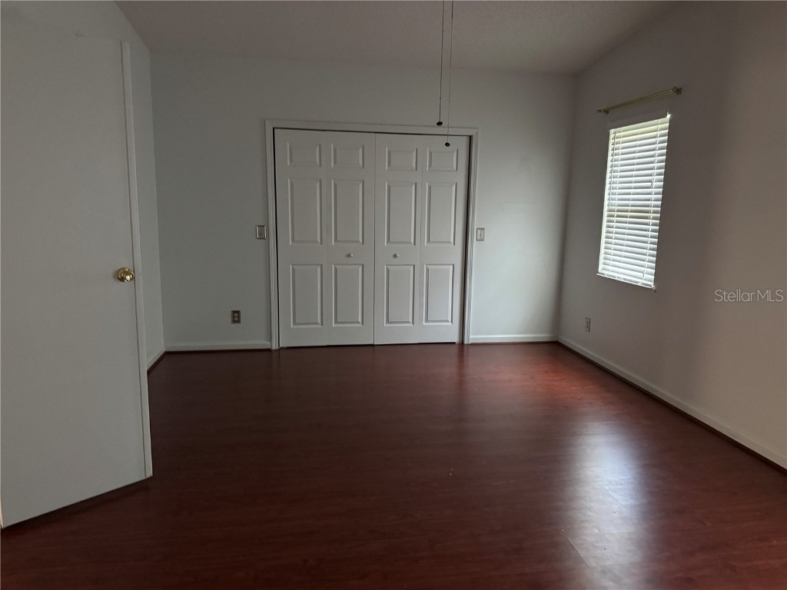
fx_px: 546
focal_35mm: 24
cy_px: 295
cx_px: 394
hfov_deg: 71.6
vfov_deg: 56.8
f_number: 1.78
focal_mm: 6.76
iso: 800
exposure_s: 1/30
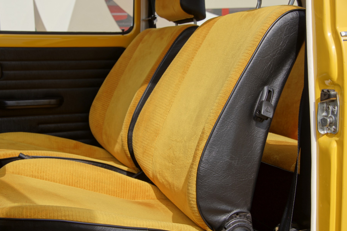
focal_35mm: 56
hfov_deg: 36.0
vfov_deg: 24.3
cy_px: 118
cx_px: 170
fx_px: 535
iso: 100
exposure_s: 1/160
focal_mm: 35
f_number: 7.1
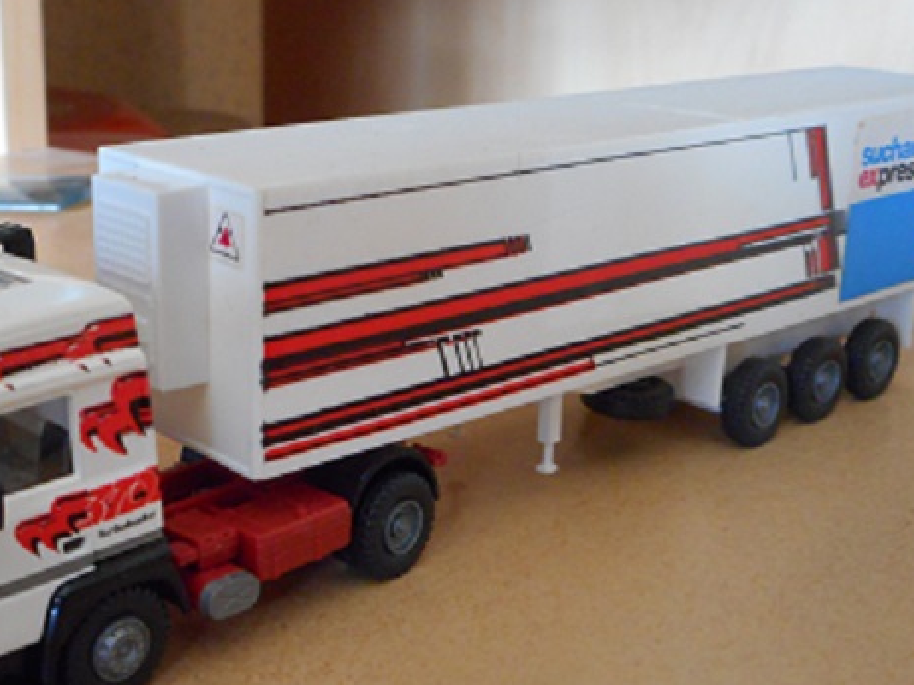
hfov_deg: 33.5
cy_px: 315
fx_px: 1504
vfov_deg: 25.6
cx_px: 313
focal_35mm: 57
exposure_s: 1/15
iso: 400
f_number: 4.2
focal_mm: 6
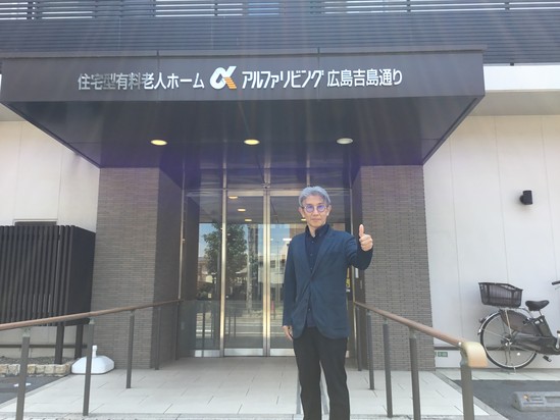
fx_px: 502
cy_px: 210
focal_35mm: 31
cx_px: 280
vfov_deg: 45.5
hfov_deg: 58.3
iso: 25
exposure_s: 1/168
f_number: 2.4
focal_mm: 3.3
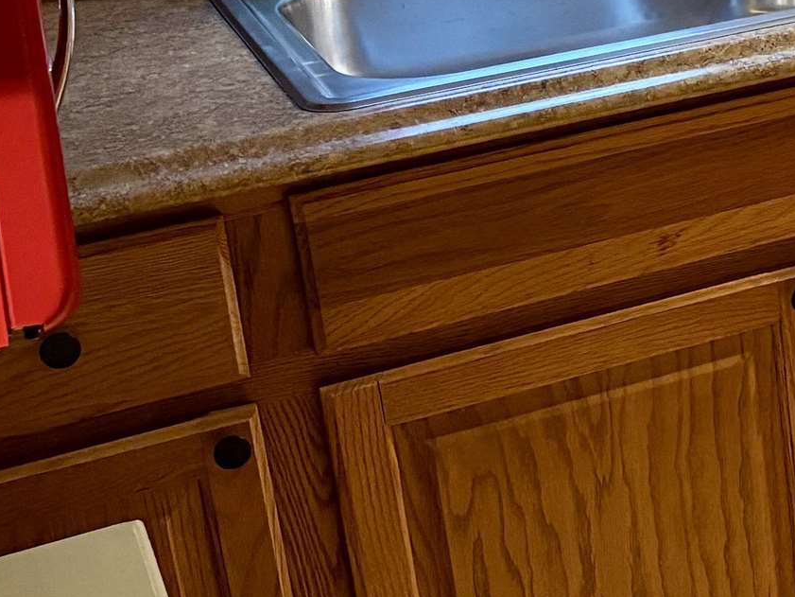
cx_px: 1123
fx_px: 2182
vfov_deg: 15.4
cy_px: 63
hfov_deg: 18.7
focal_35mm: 95
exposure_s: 1/60
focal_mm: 5.96
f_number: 1.6
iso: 400
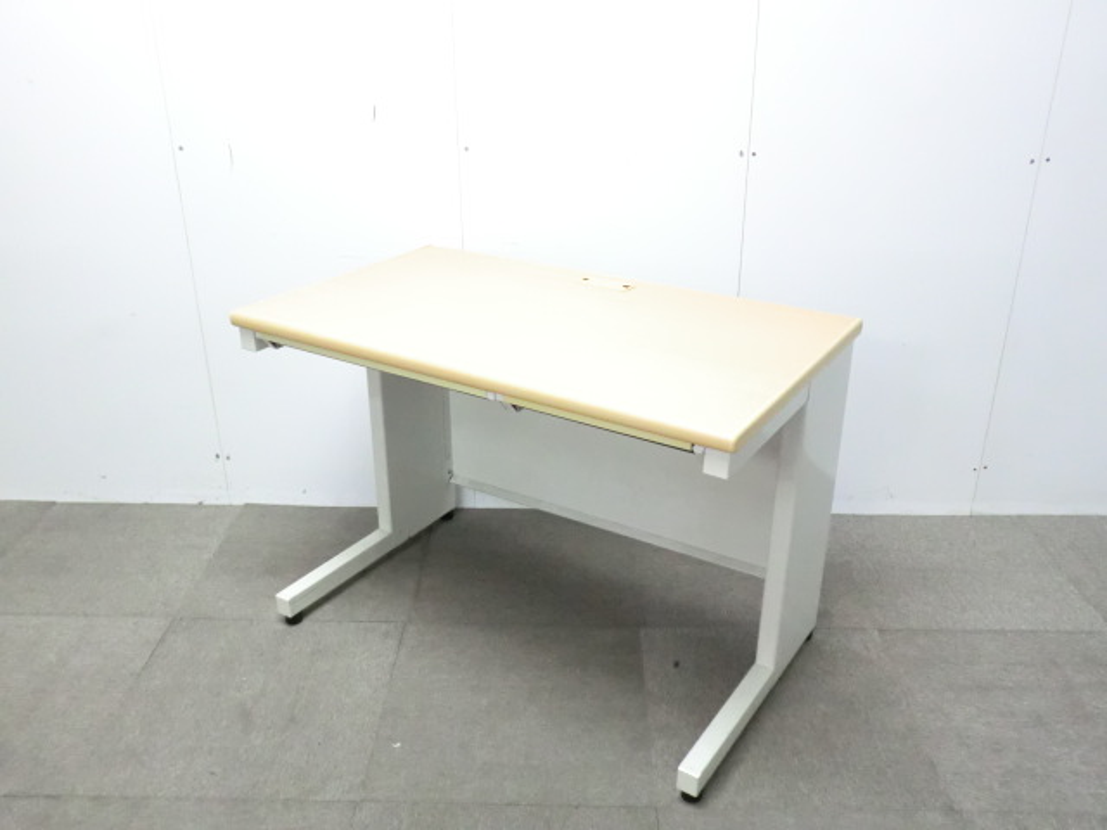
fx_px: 1023
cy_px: 415
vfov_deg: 44.2
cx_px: 554
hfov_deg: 56.8
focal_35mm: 32
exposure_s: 1/40
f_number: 3.5
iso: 800
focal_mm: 5.8
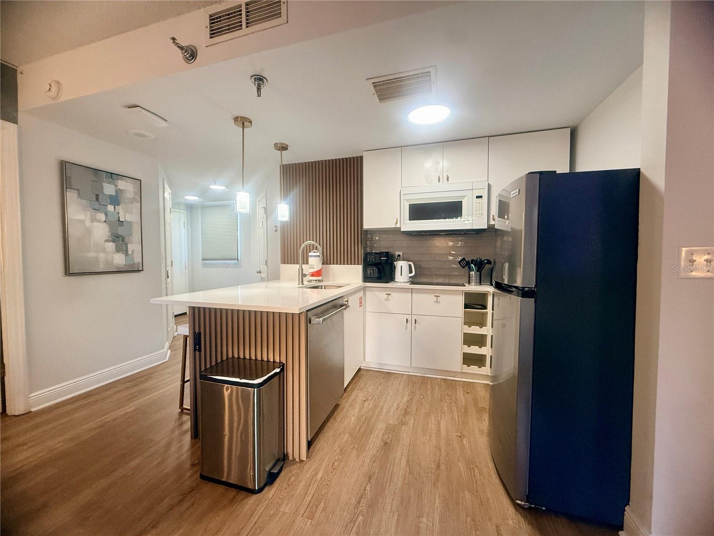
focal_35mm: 14
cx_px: 357
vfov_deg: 85.7
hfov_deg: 102.1
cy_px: 268
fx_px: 289
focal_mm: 2.22
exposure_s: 1/120
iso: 250
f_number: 2.2
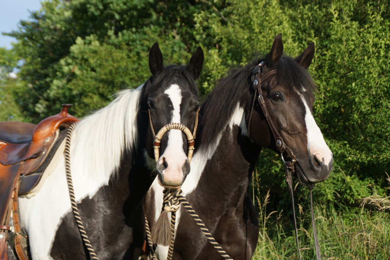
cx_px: 195
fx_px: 1138
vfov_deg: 13.0
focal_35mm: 105
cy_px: 130
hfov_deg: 19.5
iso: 100
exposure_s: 1/200
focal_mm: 70
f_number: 5.6
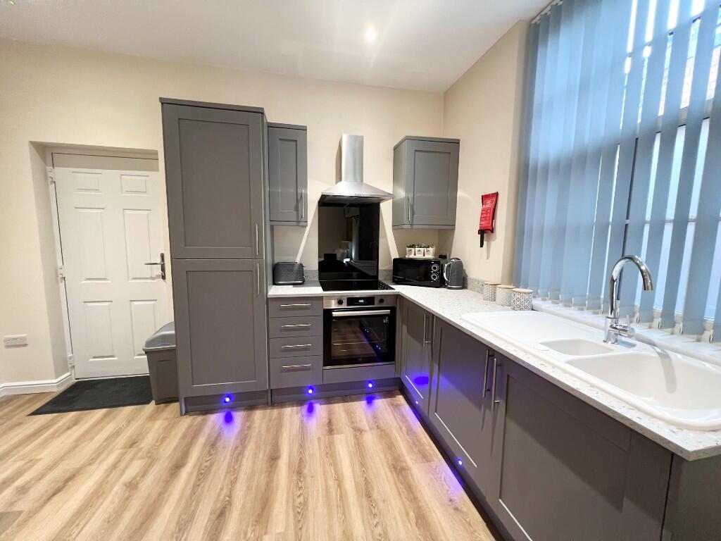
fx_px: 271
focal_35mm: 13
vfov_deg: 89.9
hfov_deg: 106.2
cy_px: 270
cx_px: 360
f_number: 1.8
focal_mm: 1.57
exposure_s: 1/50
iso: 400
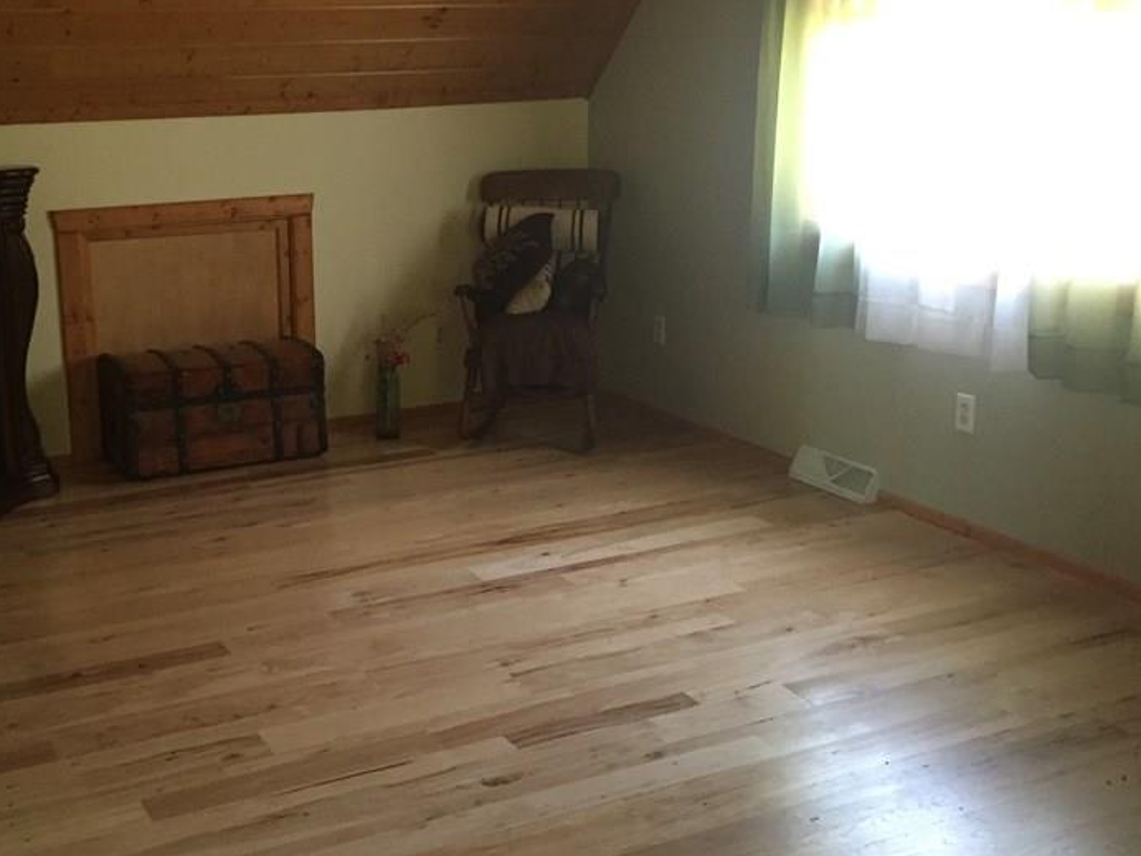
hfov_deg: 43.5
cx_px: 416
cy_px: 408
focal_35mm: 43
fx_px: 1417
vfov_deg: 33.6
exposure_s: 1/20
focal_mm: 4.15
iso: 250
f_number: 2.2
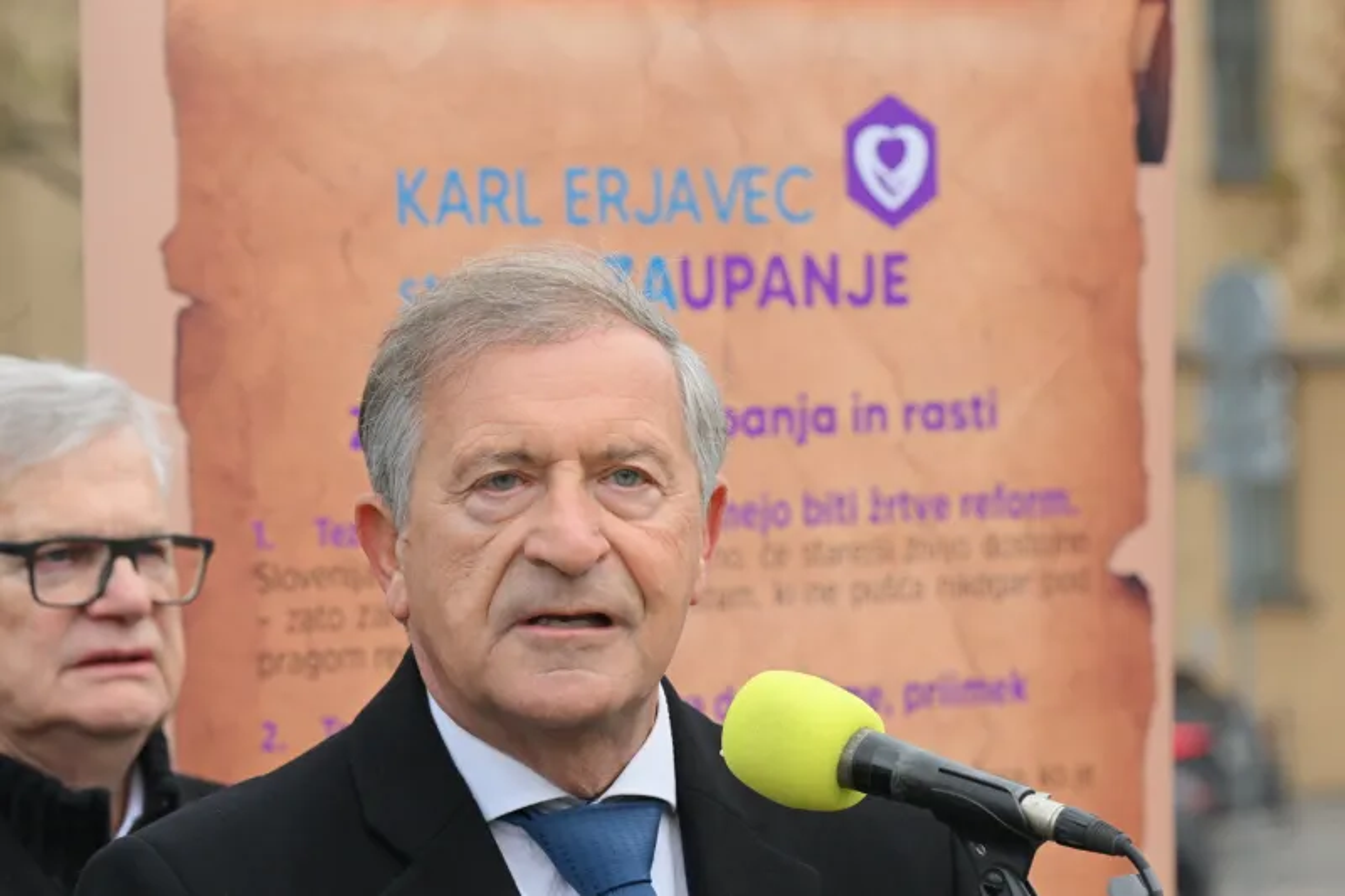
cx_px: 672
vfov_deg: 6.9
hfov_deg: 10.3
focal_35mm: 200
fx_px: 7470
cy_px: 448
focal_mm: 200
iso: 1250
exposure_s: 1/500
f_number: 10
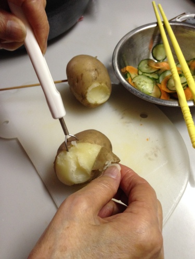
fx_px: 248
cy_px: 130
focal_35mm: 33
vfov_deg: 55.4
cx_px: 98
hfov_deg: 42.9
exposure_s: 1/20
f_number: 2.4
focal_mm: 4.12
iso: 200
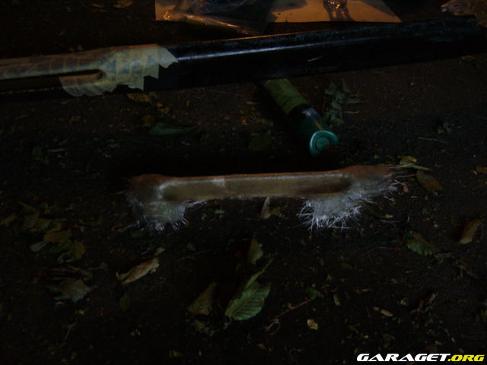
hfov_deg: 52.6
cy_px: 182
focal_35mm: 35
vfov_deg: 40.7
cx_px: 244
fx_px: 492
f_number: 2.8
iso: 200
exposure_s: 1/8
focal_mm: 5.8
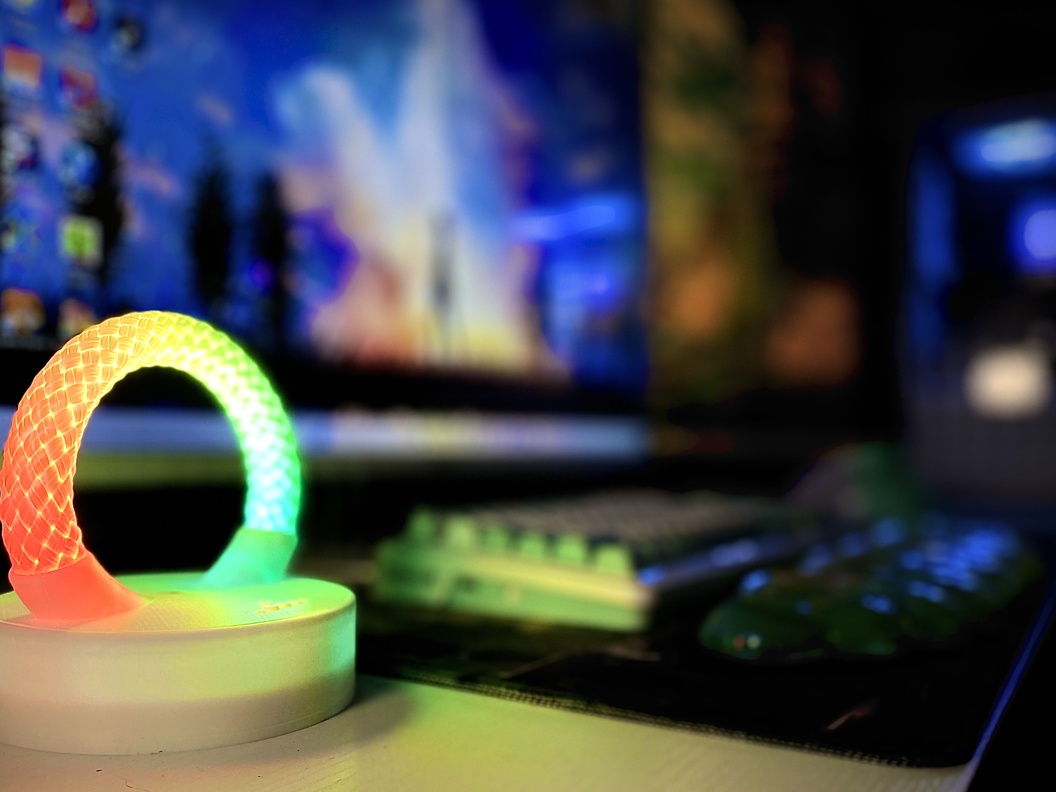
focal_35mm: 31
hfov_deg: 58.3
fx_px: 946
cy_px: 441
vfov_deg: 45.4
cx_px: 481
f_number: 1.8
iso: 80
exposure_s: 1/118
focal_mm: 4.25
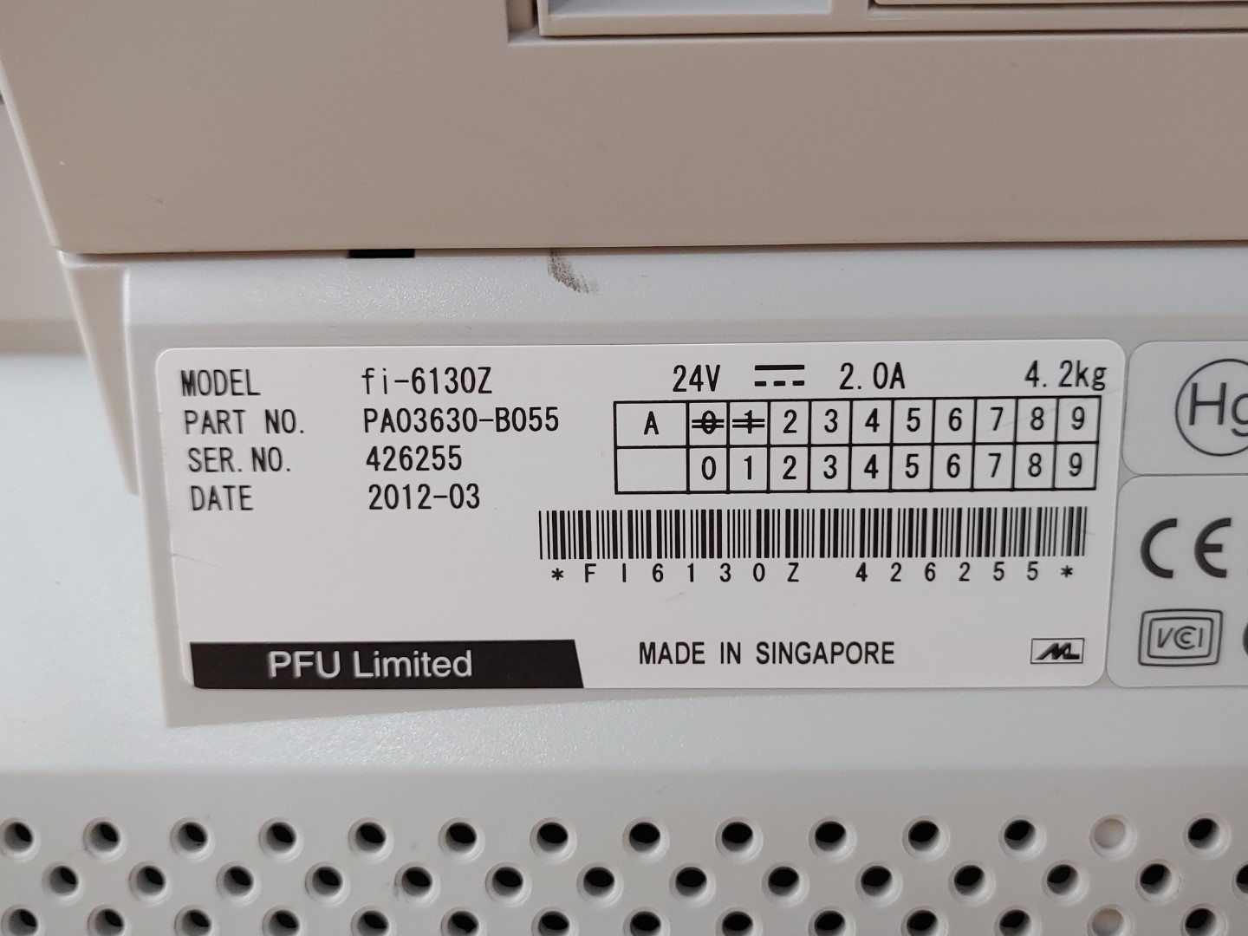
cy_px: 468
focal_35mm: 39
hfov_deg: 47.9
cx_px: 624
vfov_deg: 36.8
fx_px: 1406
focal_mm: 4.36
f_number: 1.8
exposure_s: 1/120
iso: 50
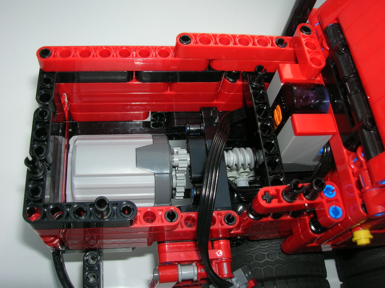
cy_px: 144
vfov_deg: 41.8
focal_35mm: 34
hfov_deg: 54.0
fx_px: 378
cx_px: 192
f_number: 4.9
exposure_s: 1/60.1
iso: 50
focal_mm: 5.7
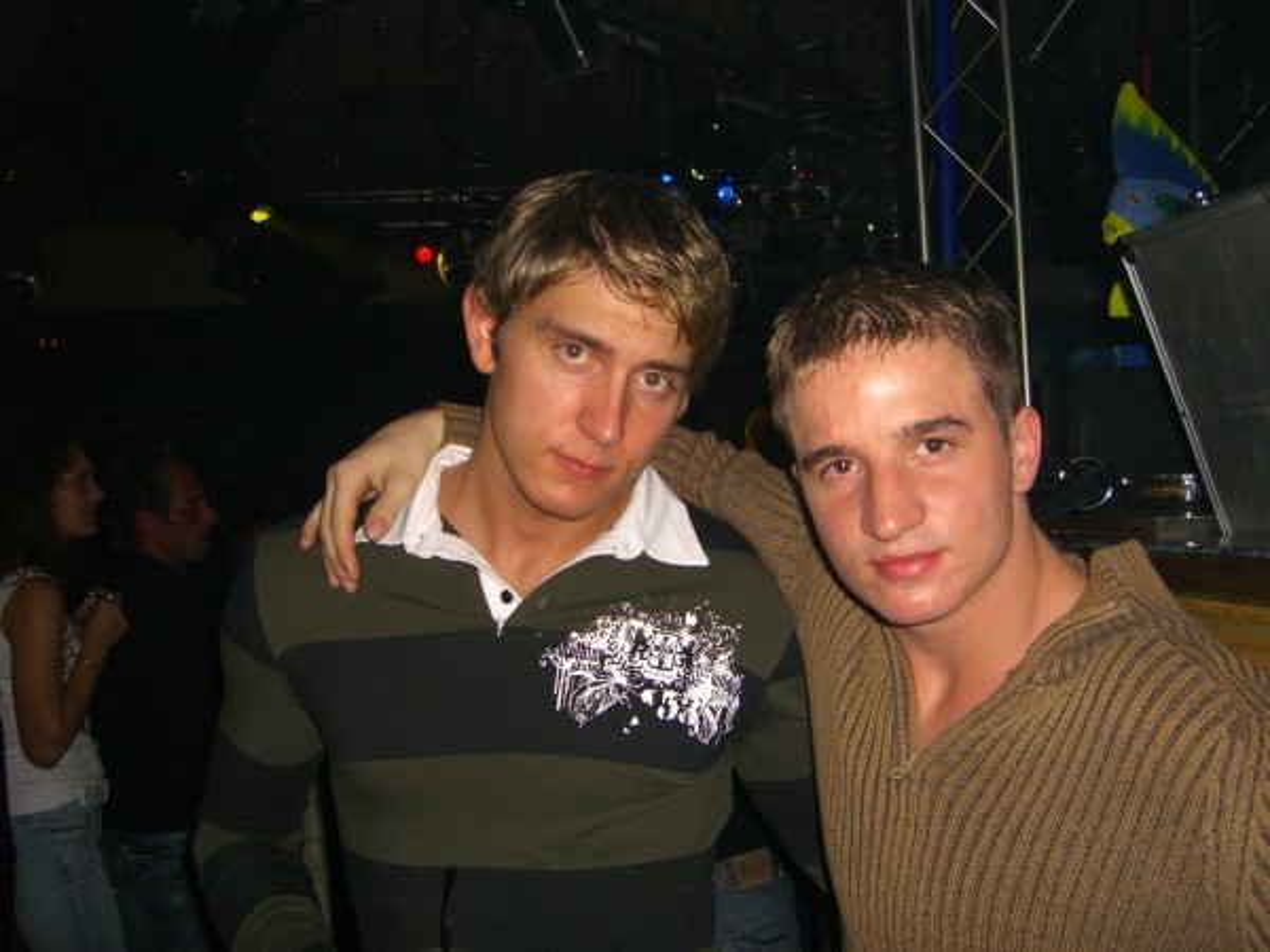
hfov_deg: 49.0
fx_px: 1394
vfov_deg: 37.7
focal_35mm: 38
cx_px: 635
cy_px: 476
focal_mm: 7.9
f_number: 2.8
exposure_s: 1/60
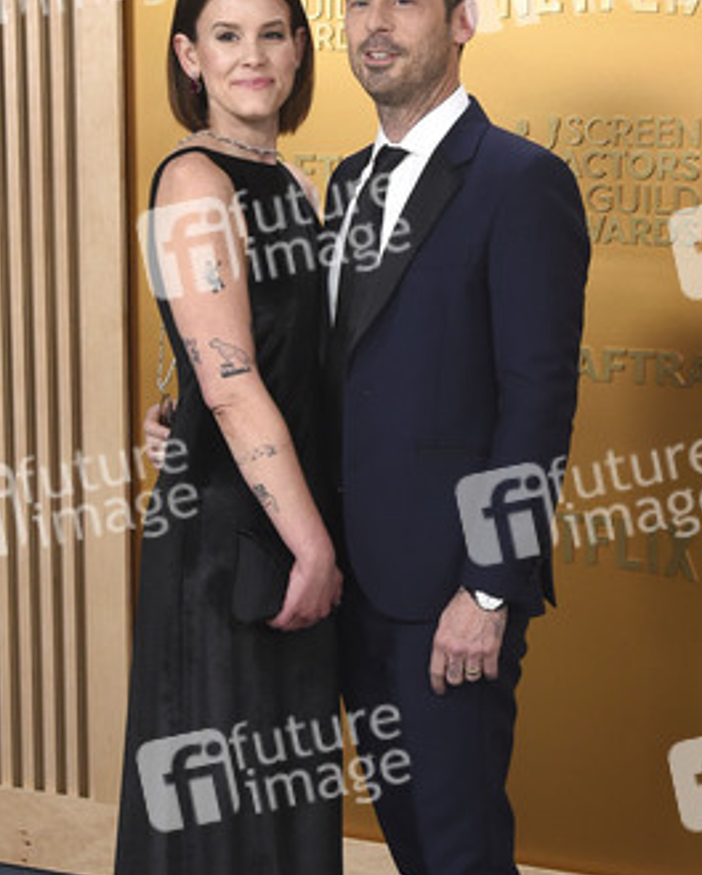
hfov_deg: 26.7
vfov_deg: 32.9
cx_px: 352
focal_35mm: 57
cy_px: 370
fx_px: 1478
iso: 2500
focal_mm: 50
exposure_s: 1/250
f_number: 5
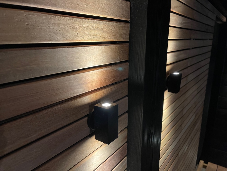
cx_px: 114
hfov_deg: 67.3
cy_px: 86
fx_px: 171
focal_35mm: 26
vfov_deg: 53.1
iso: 400
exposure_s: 1/31
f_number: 1.6
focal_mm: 5.1
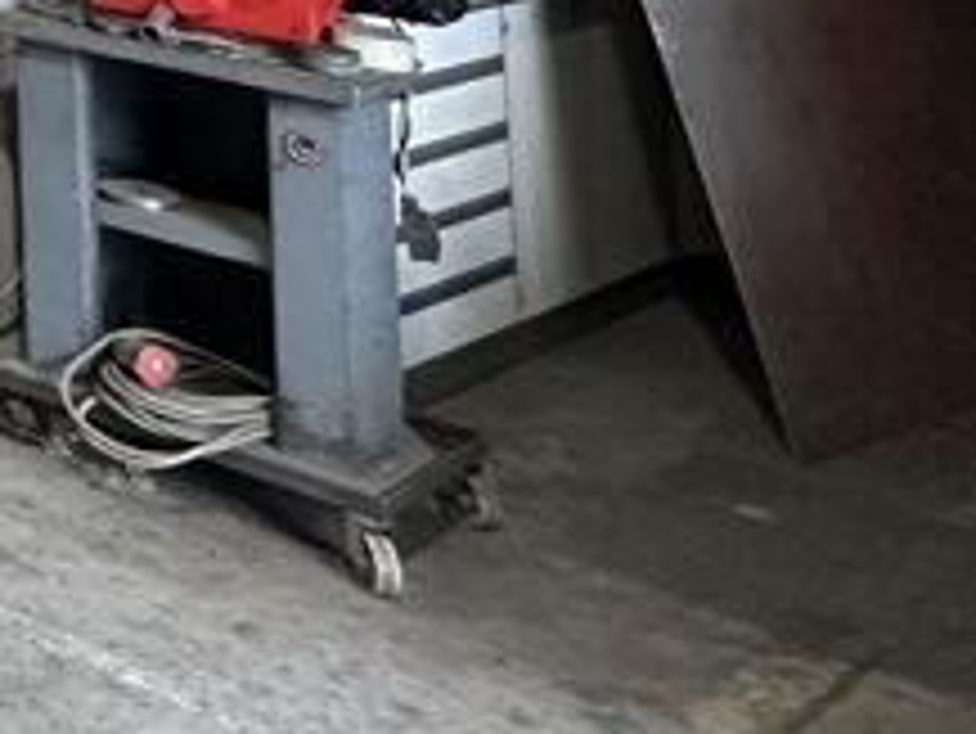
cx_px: -1115
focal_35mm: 66
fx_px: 1862
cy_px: -549
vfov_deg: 18.1
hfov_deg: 17.4
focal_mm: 2.22
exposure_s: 1/97
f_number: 2.2
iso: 320
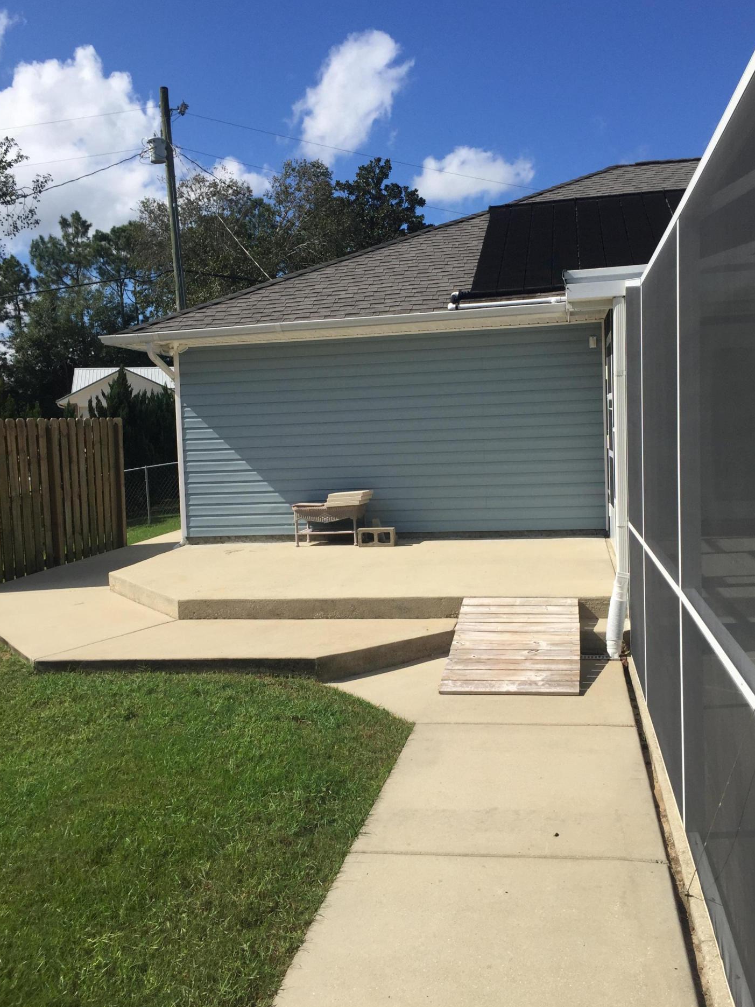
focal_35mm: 31
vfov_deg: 58.3
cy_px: 476
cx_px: 396
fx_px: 902
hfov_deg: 45.4
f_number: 2.2
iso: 32
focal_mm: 4.15
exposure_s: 1/3049
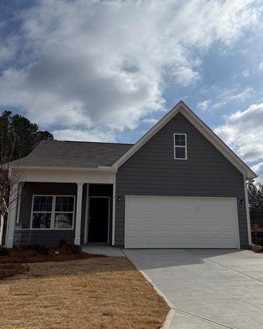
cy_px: 166
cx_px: 139
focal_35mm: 31
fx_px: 302
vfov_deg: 57.2
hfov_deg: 47.1
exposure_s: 1/17544
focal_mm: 6.76
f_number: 1.78
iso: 80
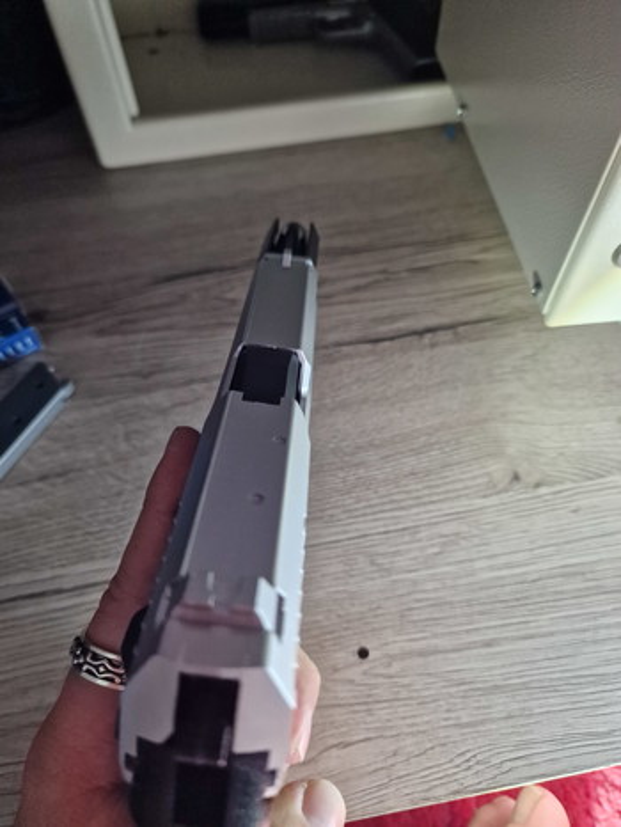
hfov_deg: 58.9
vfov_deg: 73.9
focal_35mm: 23
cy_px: 414
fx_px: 550
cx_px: 310
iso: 800
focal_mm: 6.4
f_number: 1.8
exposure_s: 1/100
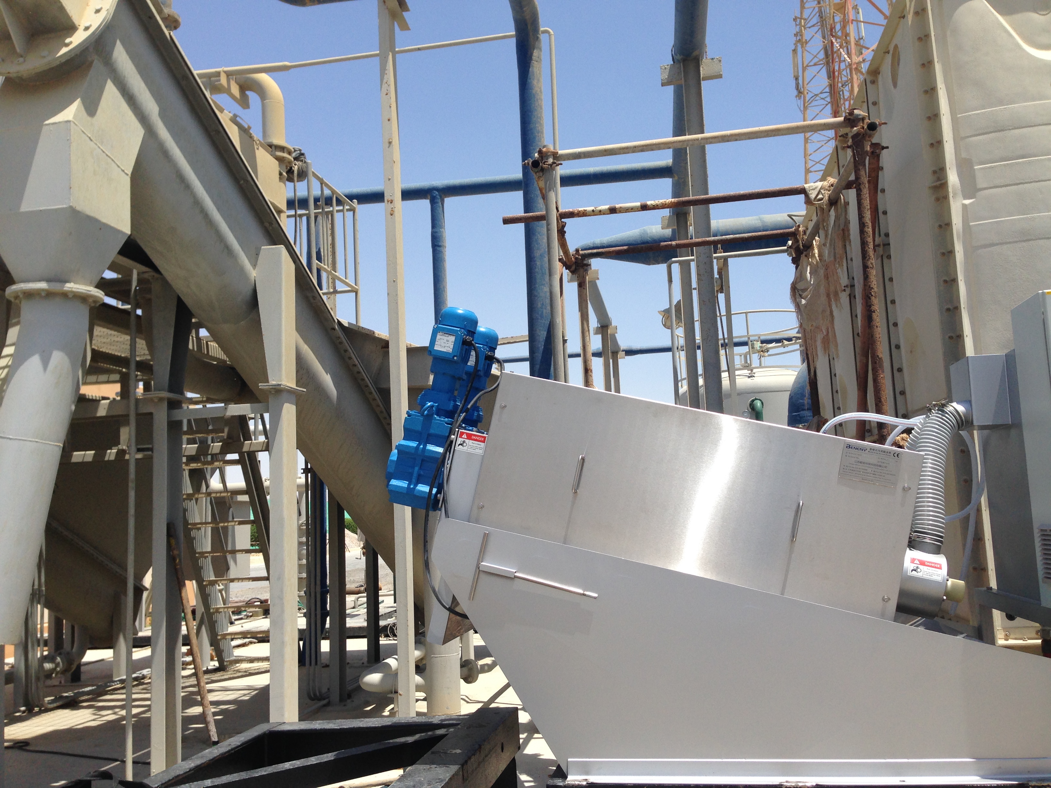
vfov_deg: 42.9
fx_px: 1002
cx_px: 526
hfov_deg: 55.4
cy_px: 394
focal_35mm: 33
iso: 50
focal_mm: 4.12
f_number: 2.4
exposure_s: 1/1869
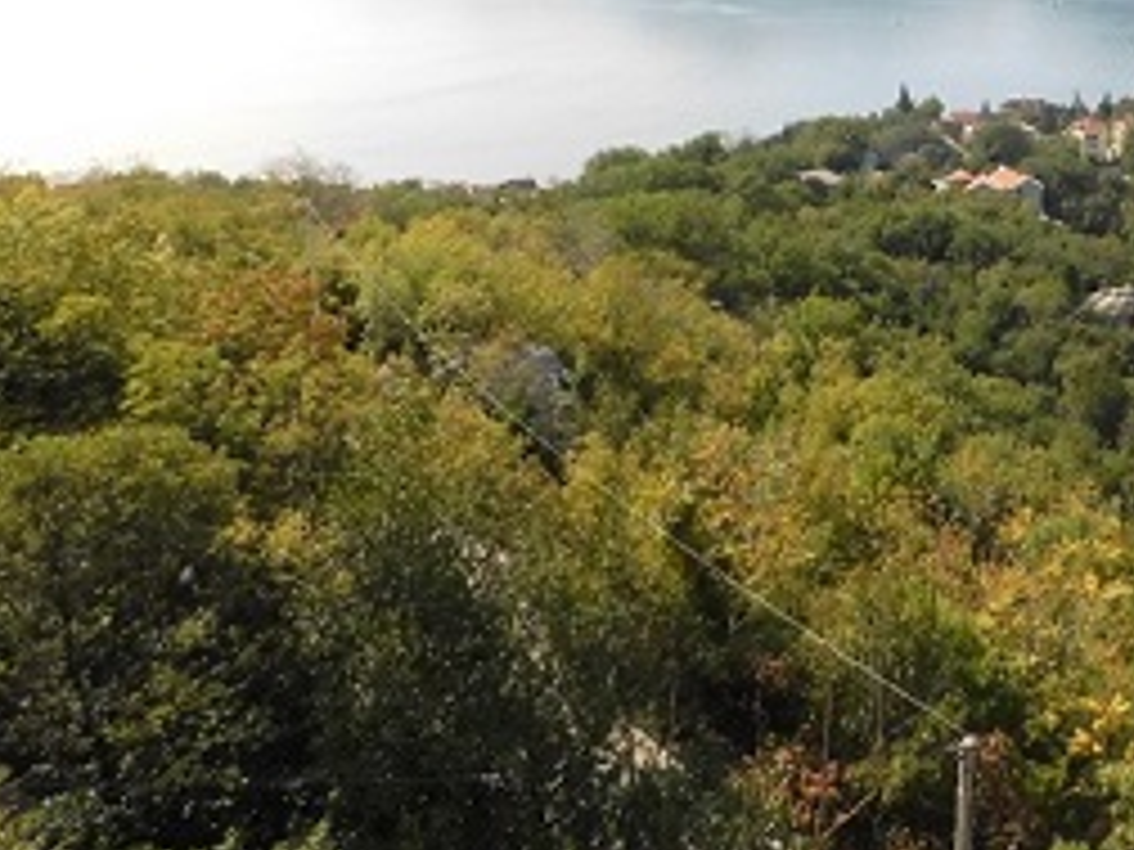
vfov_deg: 33.5
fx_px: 1343
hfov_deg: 43.3
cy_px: 101
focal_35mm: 41
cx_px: 932
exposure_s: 1/1500
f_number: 6
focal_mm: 4
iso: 800
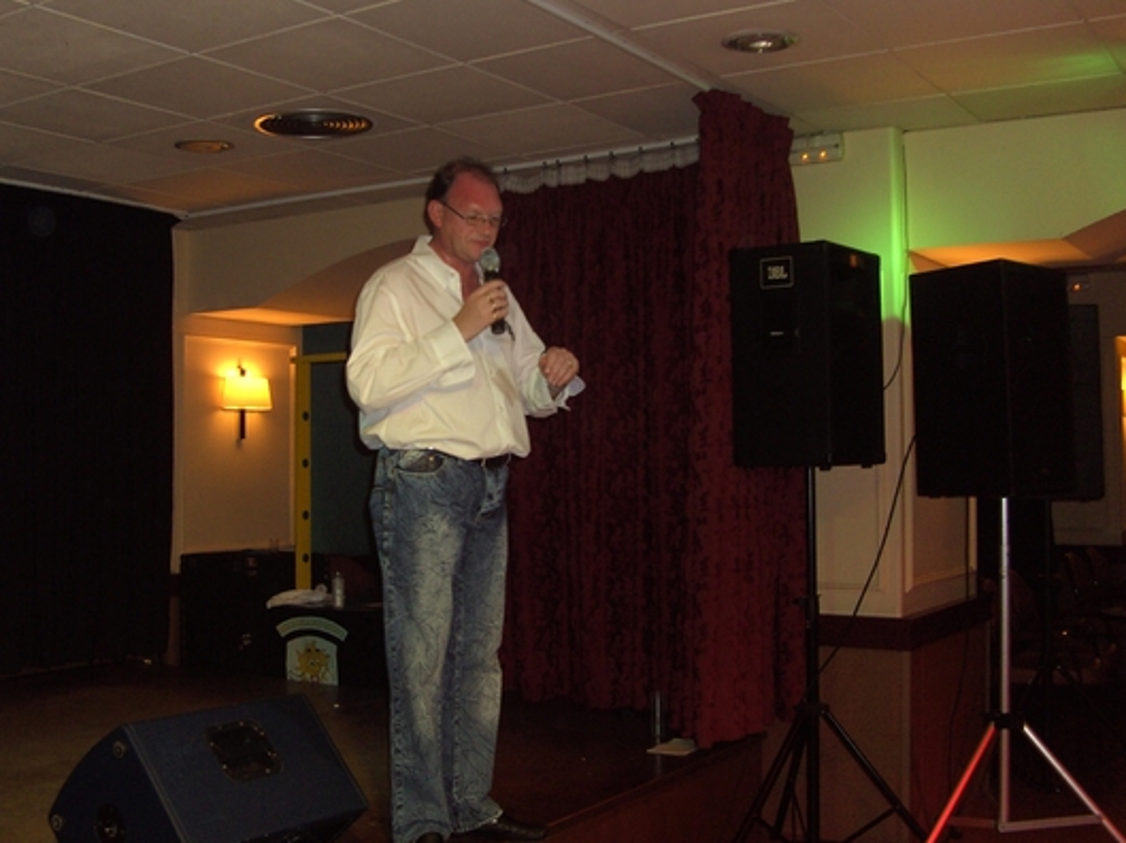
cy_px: 373
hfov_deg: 44.8
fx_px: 1365
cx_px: 515
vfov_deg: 34.3
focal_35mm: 42
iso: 100
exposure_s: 1/50
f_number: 2.8
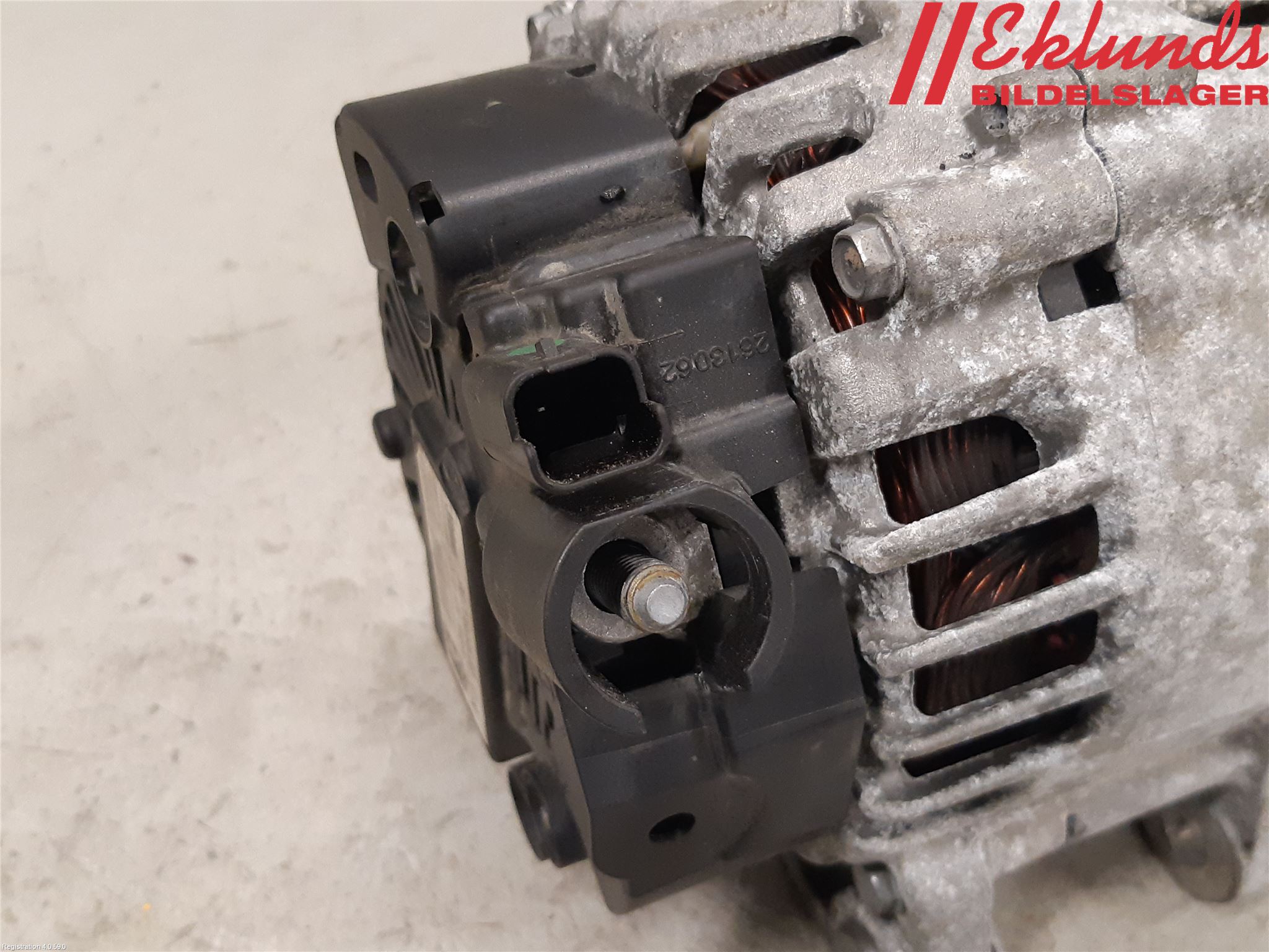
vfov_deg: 53.1
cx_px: 634
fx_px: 953
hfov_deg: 67.3
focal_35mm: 26
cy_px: 476
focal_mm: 3.93
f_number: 1.7
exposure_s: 1/50
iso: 250
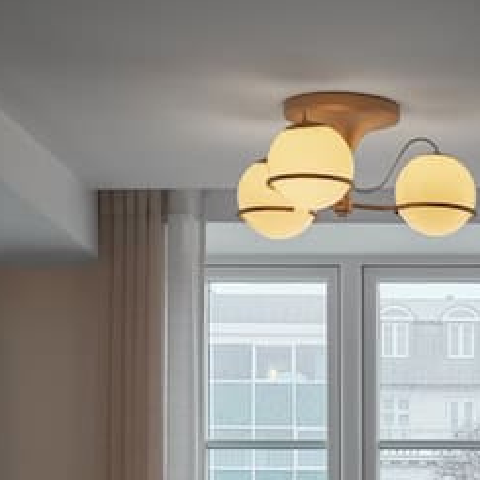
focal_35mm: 182
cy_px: 848
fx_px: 2855
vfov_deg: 9.2
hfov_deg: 9.3
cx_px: 799
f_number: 8
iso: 100
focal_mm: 35
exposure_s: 5
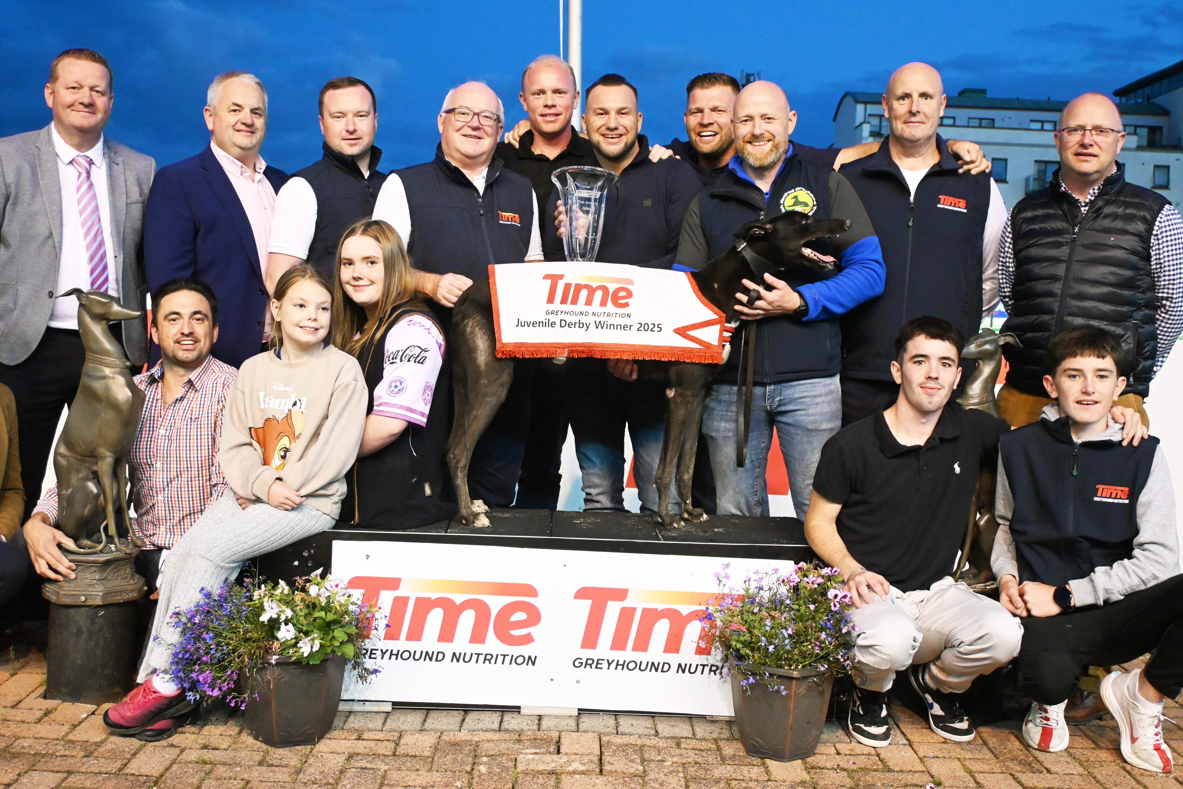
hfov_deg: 47.2
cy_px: 394
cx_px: 592
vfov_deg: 32.4
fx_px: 1355
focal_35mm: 41
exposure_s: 1/125
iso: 2800
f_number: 4.5
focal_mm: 27.5
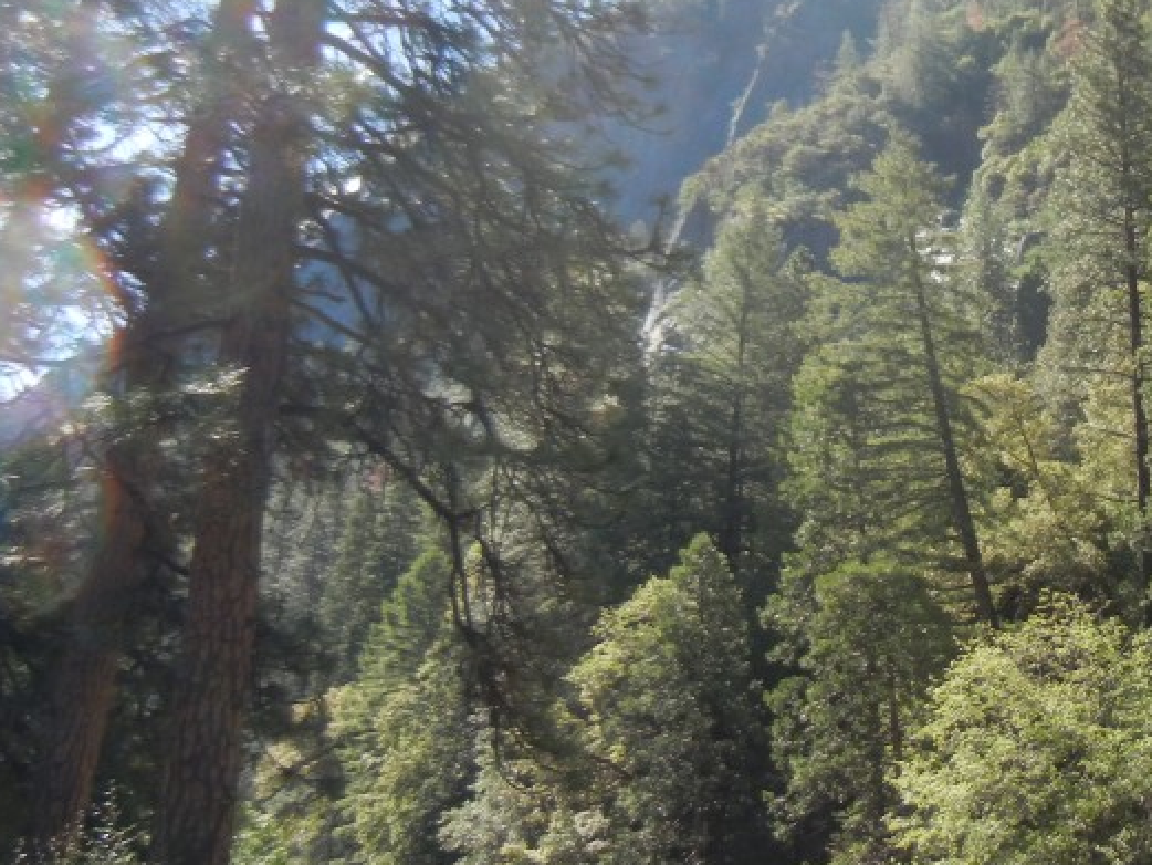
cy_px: 126
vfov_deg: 24.3
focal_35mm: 59
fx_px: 1964
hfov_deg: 30.6
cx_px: 1123
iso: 160
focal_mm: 5.4
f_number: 3.5
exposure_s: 1/480
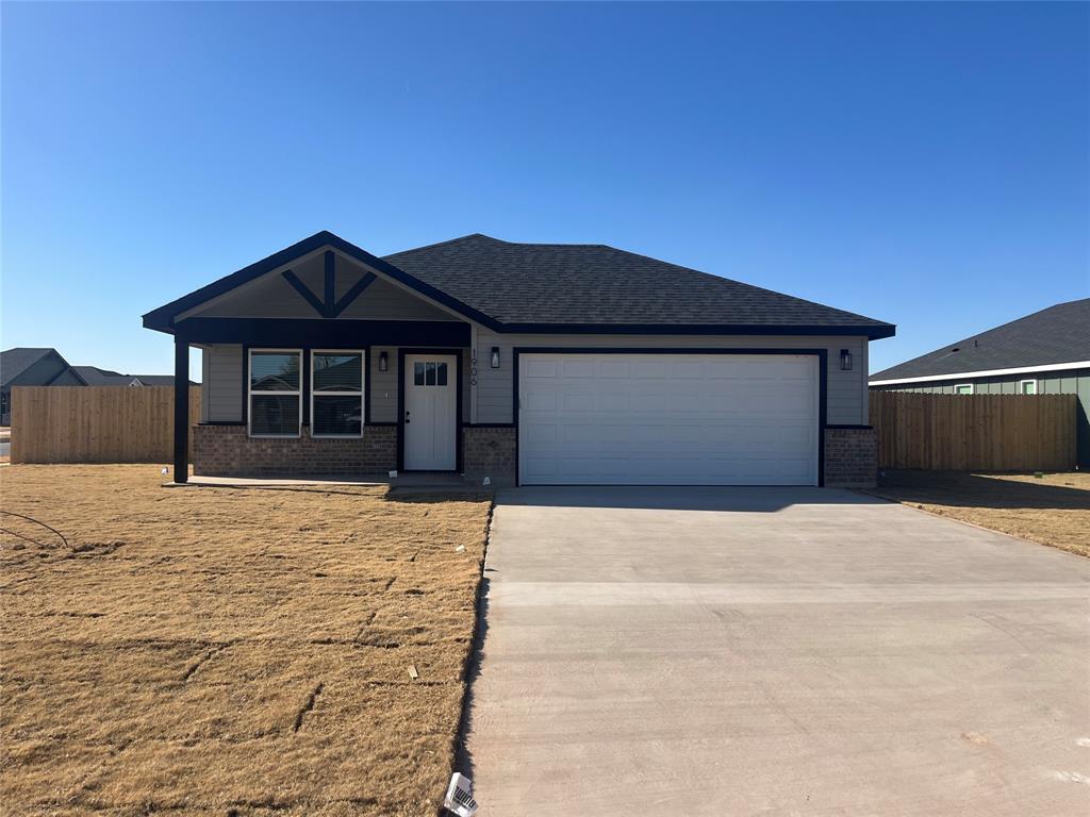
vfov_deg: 53.1
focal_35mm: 26
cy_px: 408
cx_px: 545
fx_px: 819
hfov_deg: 67.3
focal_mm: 5.1
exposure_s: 1/4016
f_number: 1.6
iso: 50
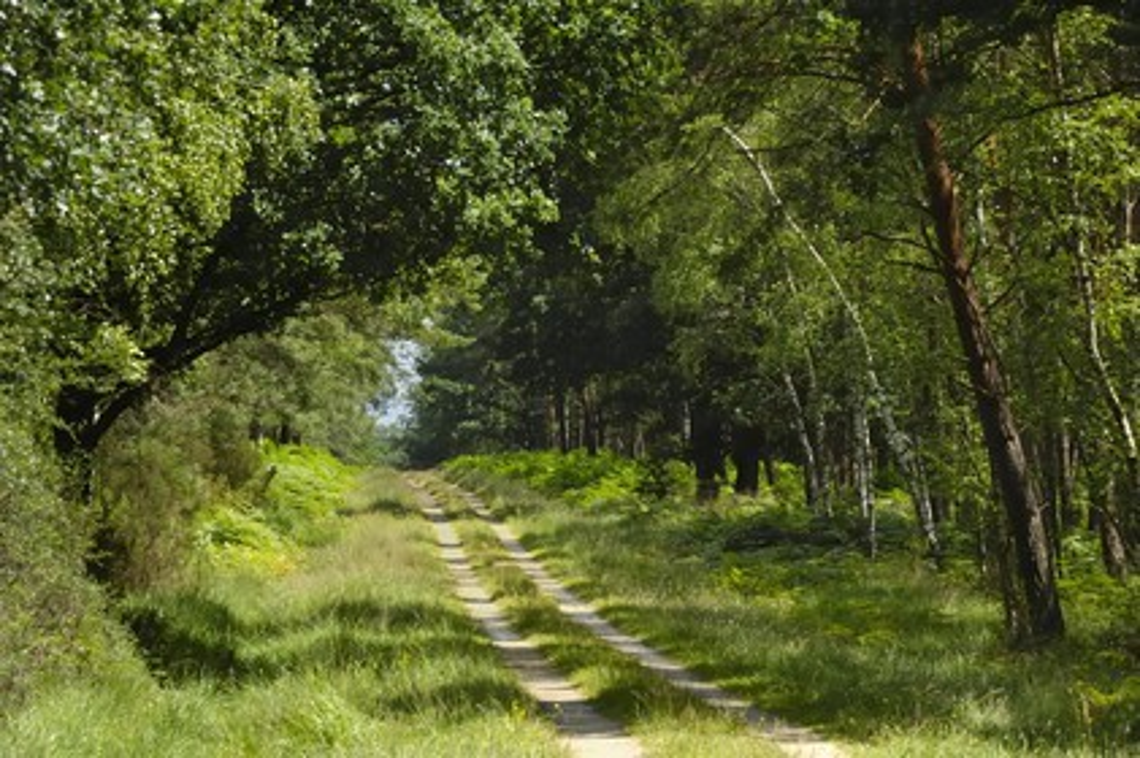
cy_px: 379
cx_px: 570
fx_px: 5221
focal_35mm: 165
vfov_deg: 8.3
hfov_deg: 12.5
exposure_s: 1/80
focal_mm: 110
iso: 100
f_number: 7.1
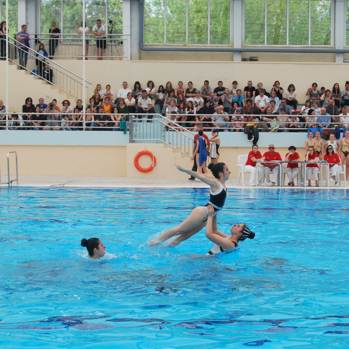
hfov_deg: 22.4
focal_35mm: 77
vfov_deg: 22.5
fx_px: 878
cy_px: 175
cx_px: 228
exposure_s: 1/400
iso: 800
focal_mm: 40
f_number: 13
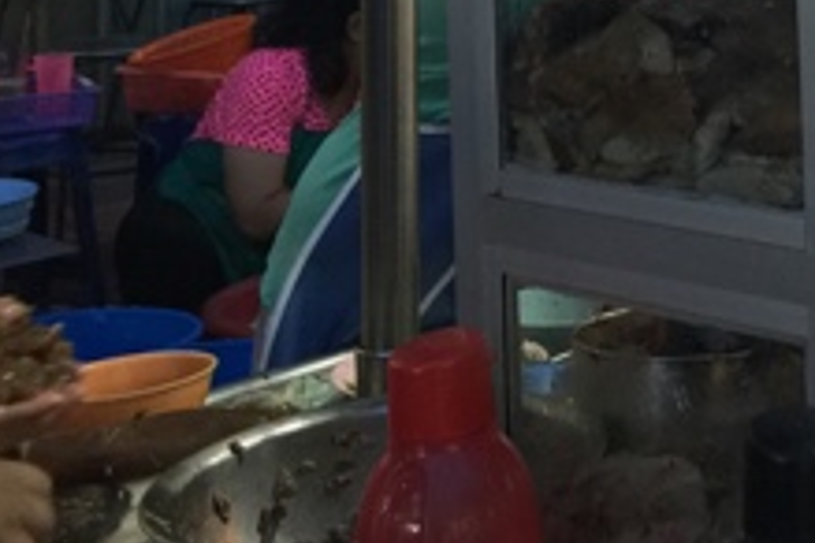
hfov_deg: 22.0
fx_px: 1992
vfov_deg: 14.4
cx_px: 871
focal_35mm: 88
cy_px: -286
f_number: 2.2
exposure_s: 1/17
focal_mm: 4.15
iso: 80
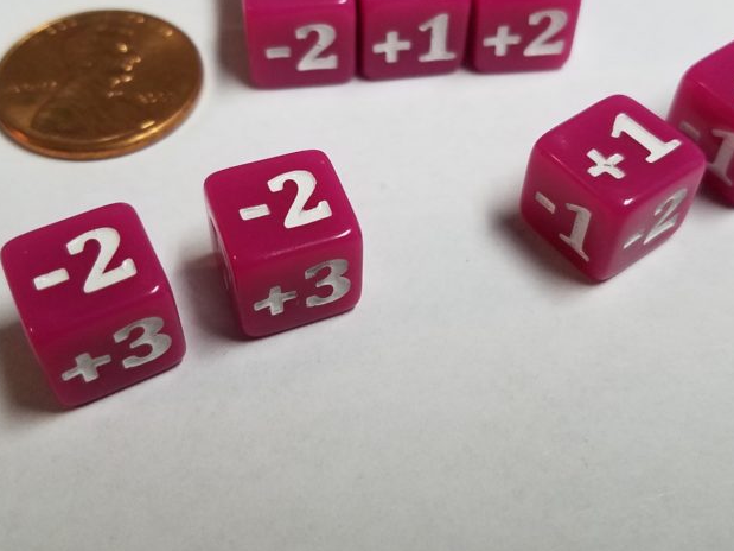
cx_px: 390
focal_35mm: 43
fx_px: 912
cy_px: 184
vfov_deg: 33.3
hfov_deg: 43.8
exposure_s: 1/60
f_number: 1.7
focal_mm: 4.2
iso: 200
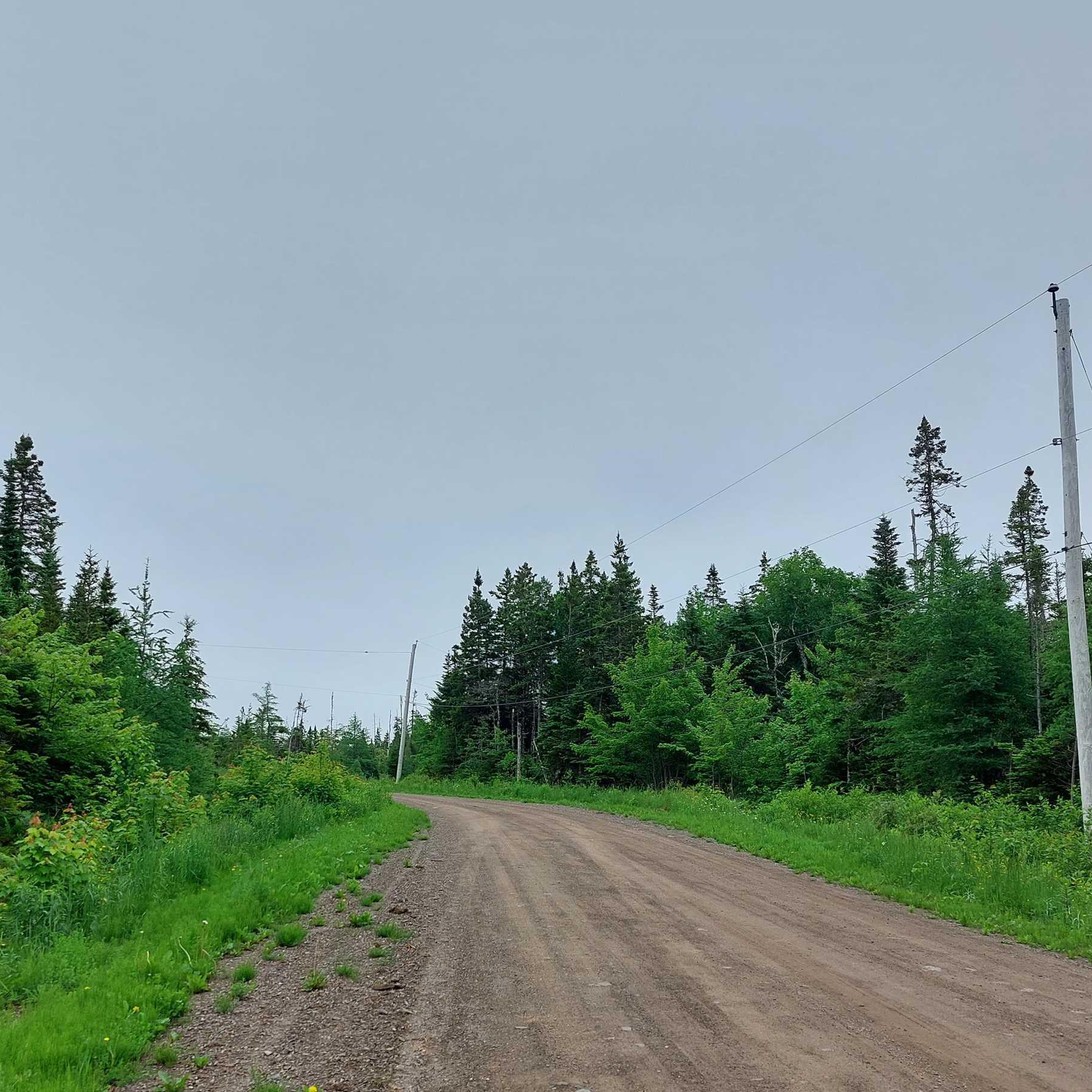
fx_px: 1285
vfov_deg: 45.7
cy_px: 667
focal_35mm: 36
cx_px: 451
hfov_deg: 45.9
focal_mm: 5.23
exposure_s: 1/706
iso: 25
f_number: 1.8
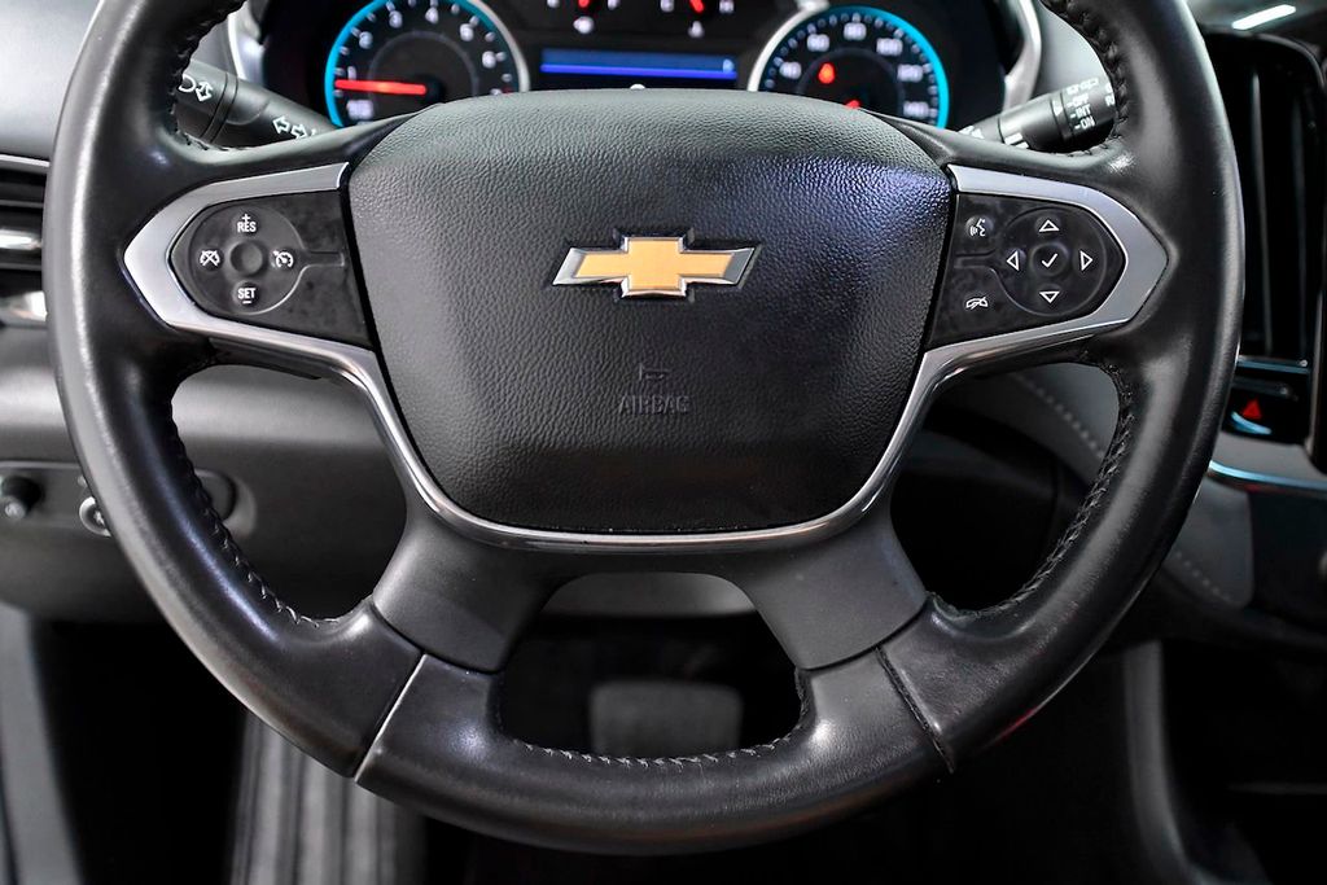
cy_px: 442
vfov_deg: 29.3
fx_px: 1696
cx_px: 664
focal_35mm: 46
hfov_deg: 42.7
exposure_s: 1/200
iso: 2500
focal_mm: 31
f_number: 3.5
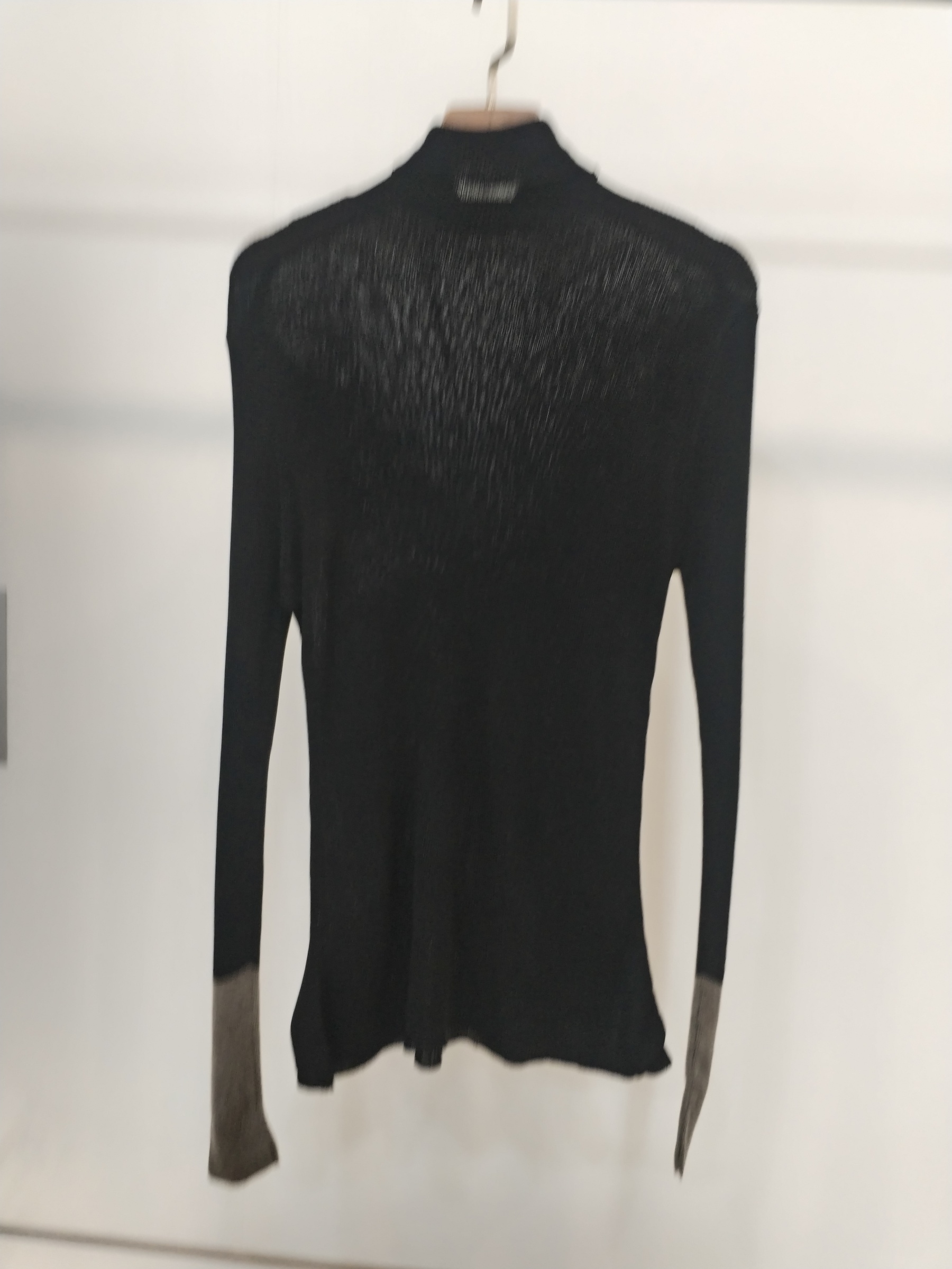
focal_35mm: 29
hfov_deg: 48.2
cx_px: 476
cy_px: 634
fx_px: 1063
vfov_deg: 61.7
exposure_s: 1/33.3
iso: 322
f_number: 1.8
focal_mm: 4.75
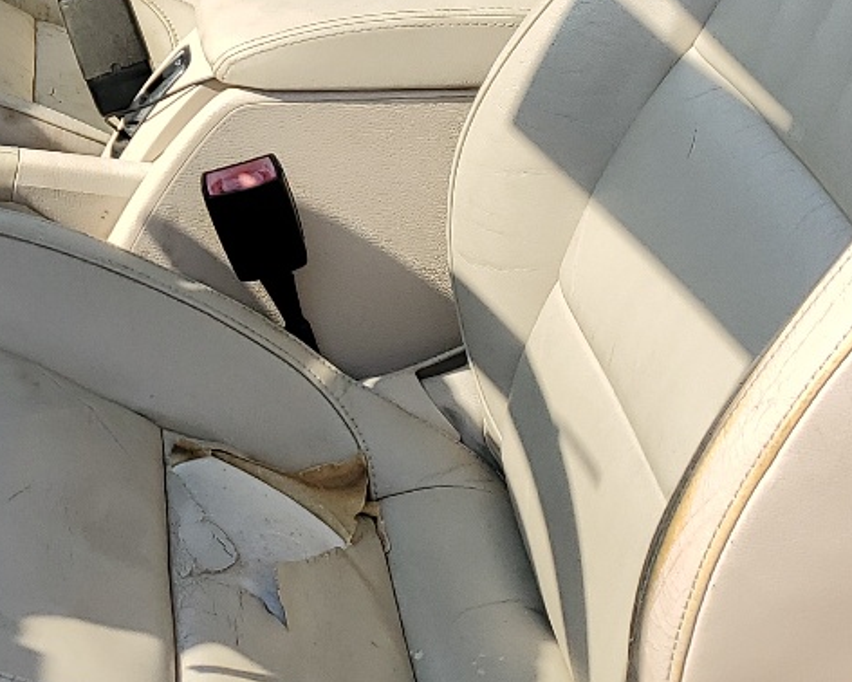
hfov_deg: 21.1
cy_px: 18
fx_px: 2169
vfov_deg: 17.5
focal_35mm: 86
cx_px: -83
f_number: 1.5
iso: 50
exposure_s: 1/1667
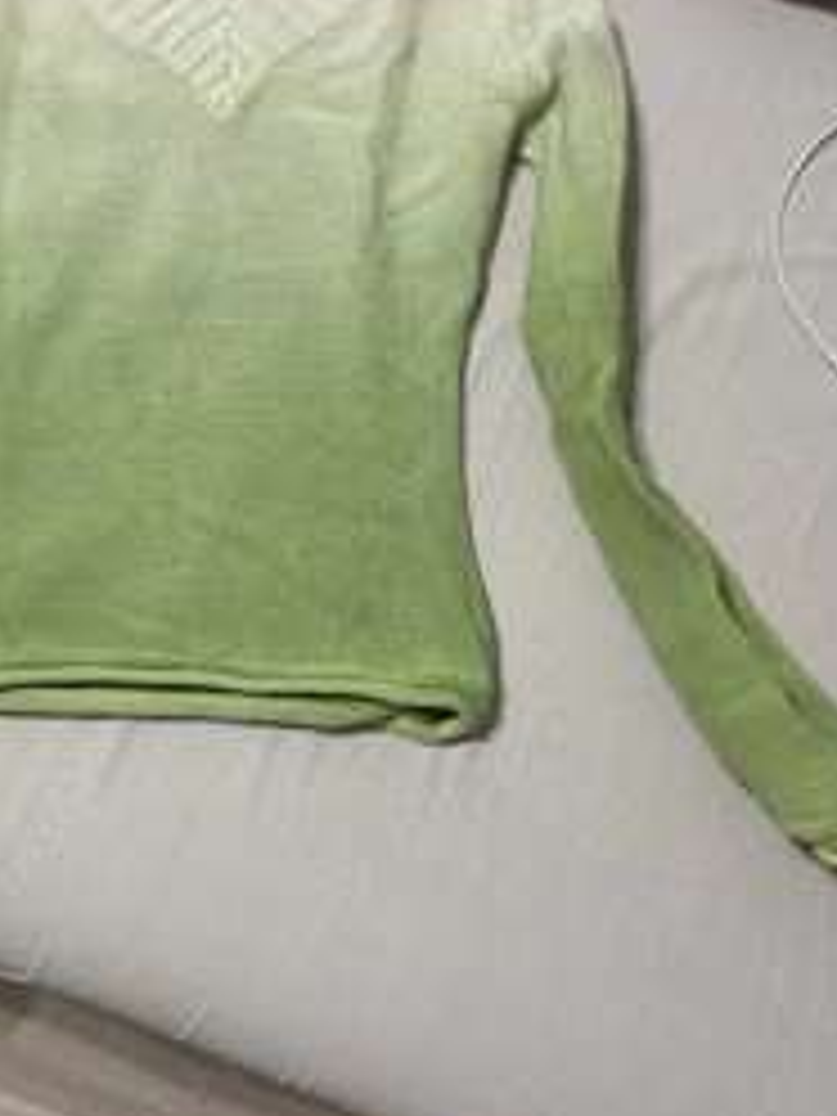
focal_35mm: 42
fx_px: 1354
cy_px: 500
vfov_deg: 44.7
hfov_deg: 33.6
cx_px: 198
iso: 160
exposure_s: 1/50
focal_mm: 4.25
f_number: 1.8
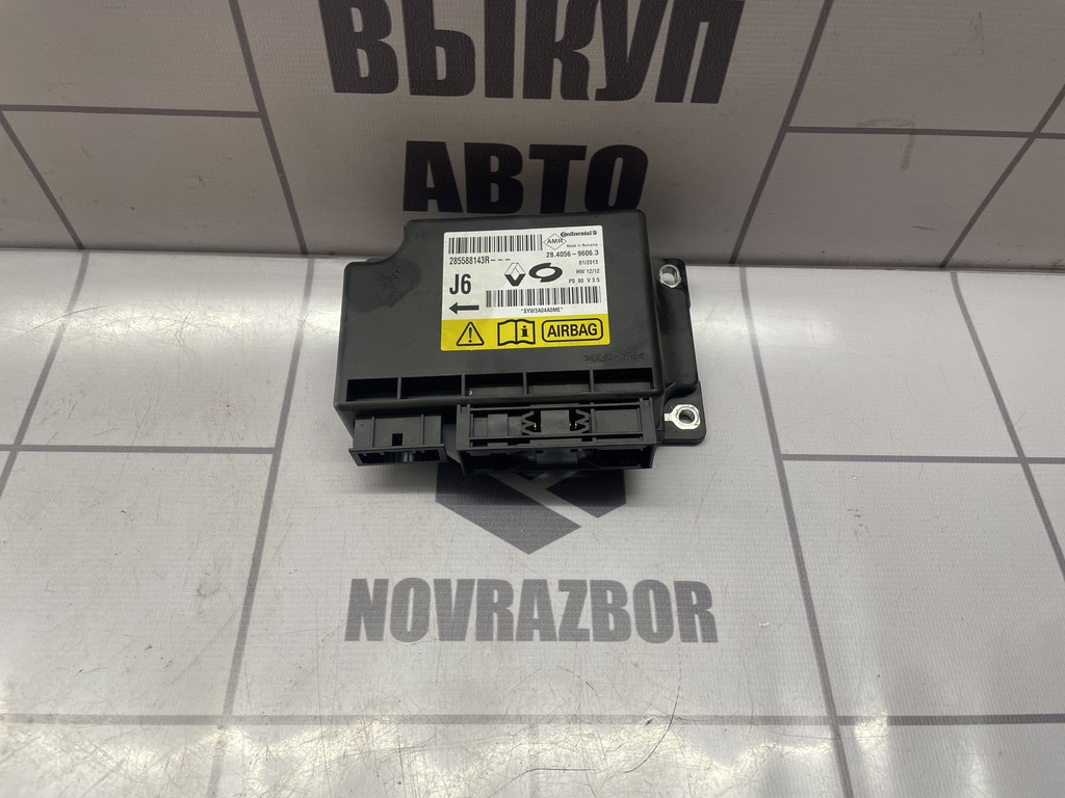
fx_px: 800
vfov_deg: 53.1
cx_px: 532
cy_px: 399
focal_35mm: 26
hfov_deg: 67.3
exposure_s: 1/100
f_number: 1.6
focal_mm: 4.2
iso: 64
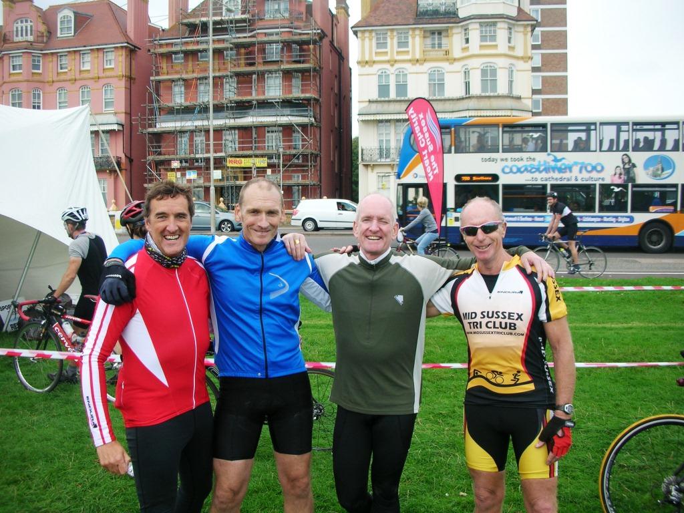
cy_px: 256
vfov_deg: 40.7
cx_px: 342
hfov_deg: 52.6
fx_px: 692
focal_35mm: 35
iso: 50
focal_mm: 5.8
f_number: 3
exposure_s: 1/160
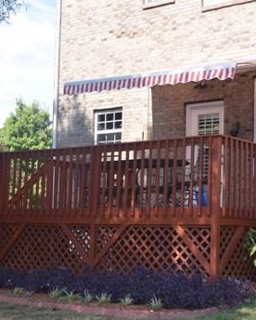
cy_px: 175
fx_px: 717
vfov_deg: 25.1
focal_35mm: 76
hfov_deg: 20.2
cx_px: 85
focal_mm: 29
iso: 100
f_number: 6.3
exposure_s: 1/160
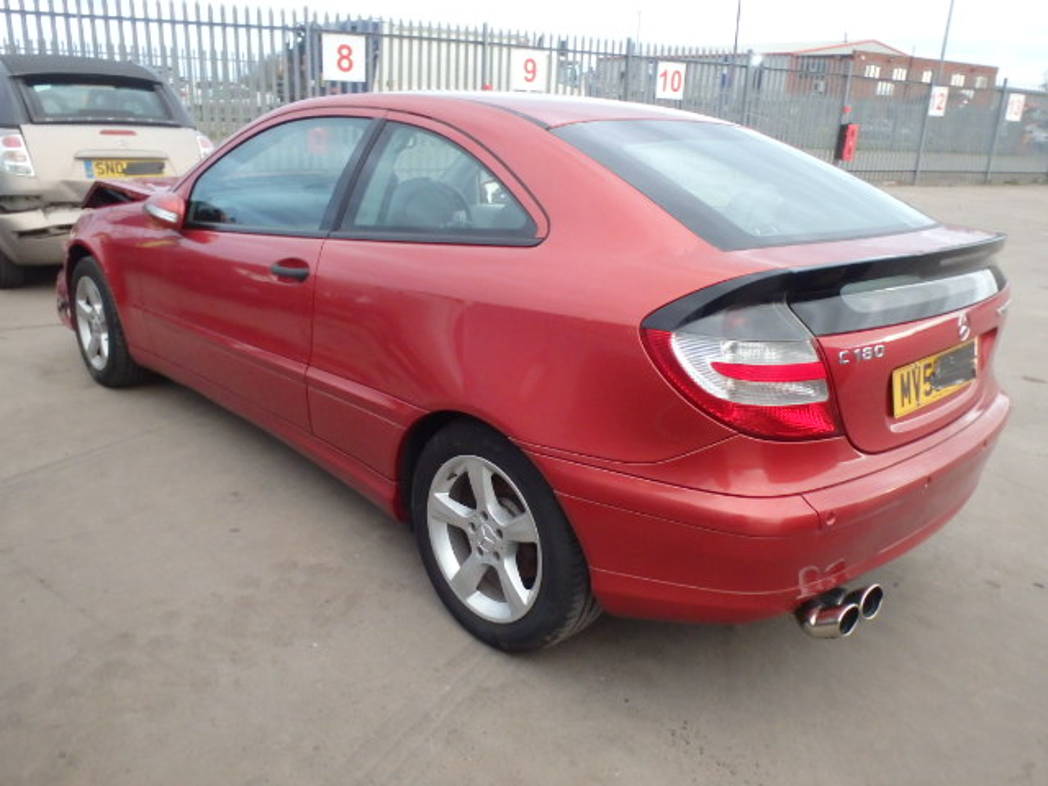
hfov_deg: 63.4
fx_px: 848
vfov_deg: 49.7
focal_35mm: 28
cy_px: 393
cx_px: 524
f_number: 3.9
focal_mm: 5
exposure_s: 1/25
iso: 800
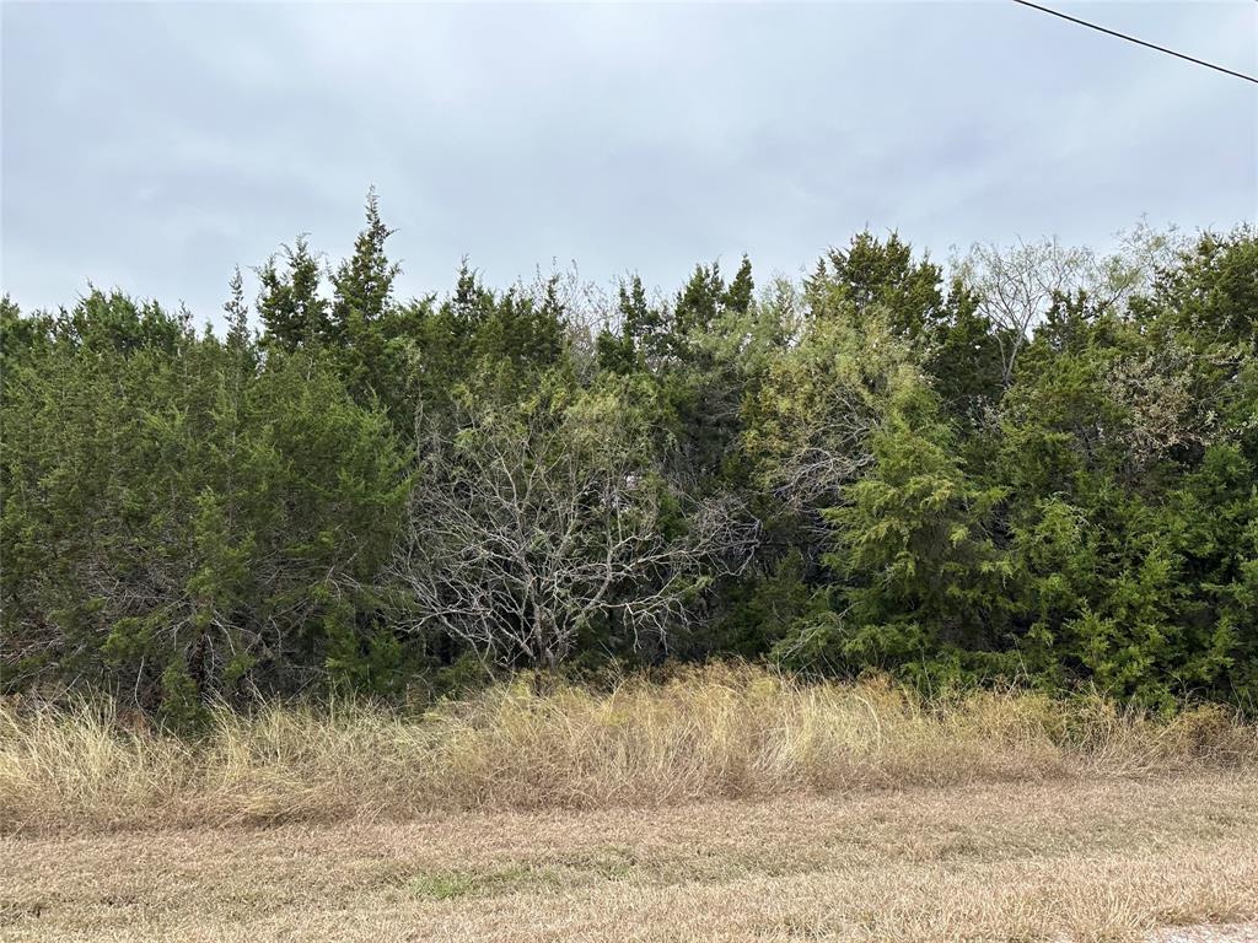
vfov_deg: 56.8
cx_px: 629
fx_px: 872
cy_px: 472
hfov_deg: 71.6
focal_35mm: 24
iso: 80
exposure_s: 1/2469
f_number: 1.78
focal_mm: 6.86
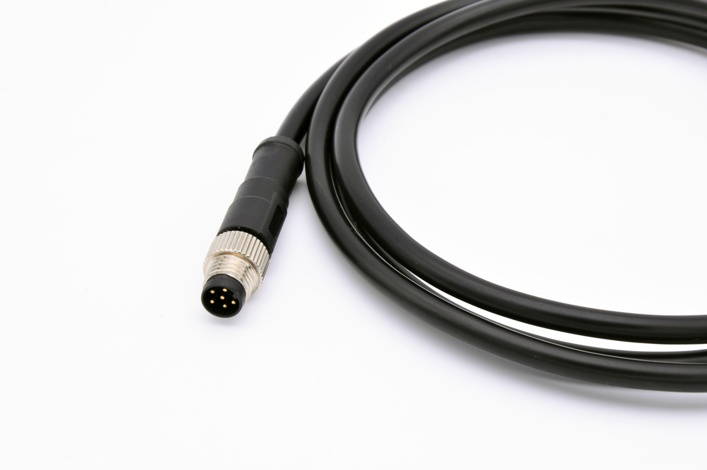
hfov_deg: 13.1
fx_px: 3089
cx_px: 354
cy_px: 235
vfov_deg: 8.7
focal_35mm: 158
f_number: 16
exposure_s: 1/20
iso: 200
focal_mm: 105
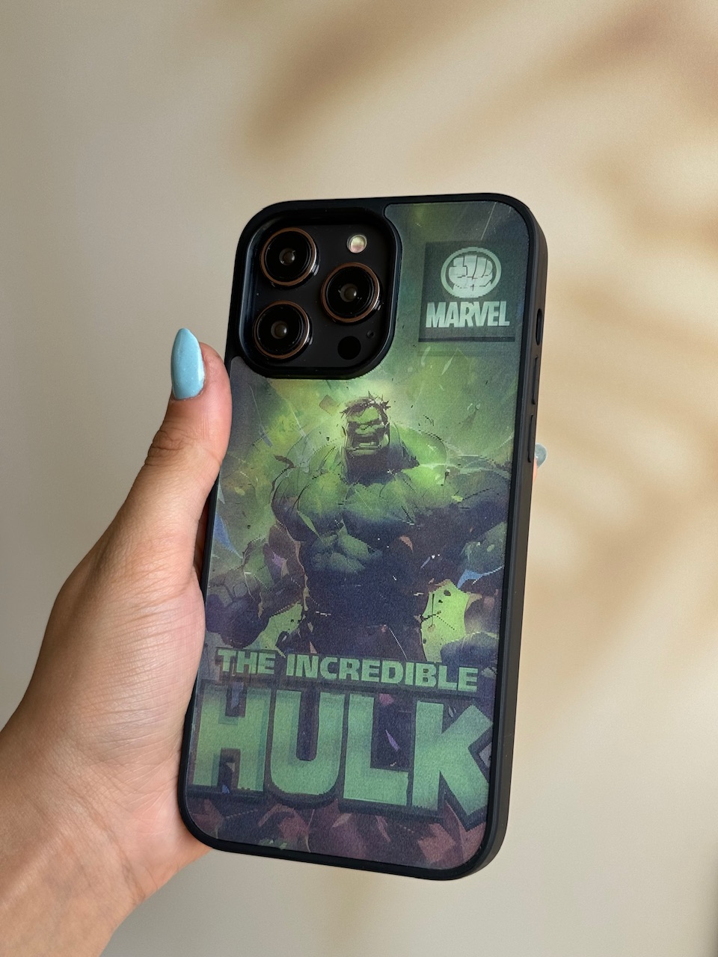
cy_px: 478
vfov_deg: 39.7
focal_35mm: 48
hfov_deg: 30.3
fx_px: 1327
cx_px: 359
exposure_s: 1/457
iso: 64
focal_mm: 6.76
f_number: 1.78
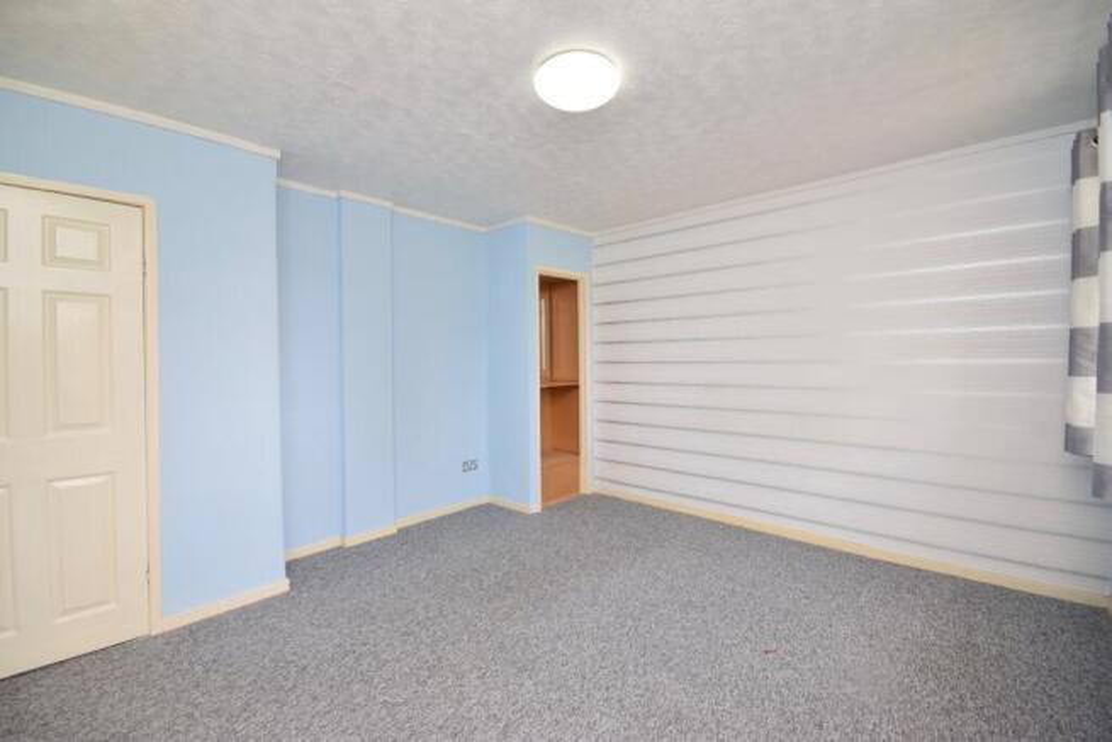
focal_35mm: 15
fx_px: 463
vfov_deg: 77.4
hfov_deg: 100.4
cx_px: 556
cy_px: 371
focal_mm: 10
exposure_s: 1/80
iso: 800
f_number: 9
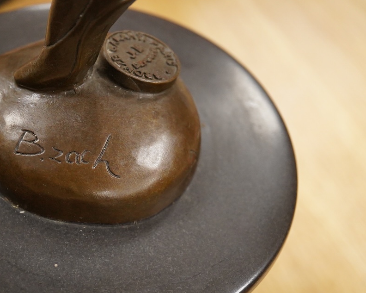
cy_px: 160
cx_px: 113
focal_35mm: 60
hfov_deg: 31.1
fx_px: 650
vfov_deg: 25.4
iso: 2500
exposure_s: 1/250
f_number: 3.5
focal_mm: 30
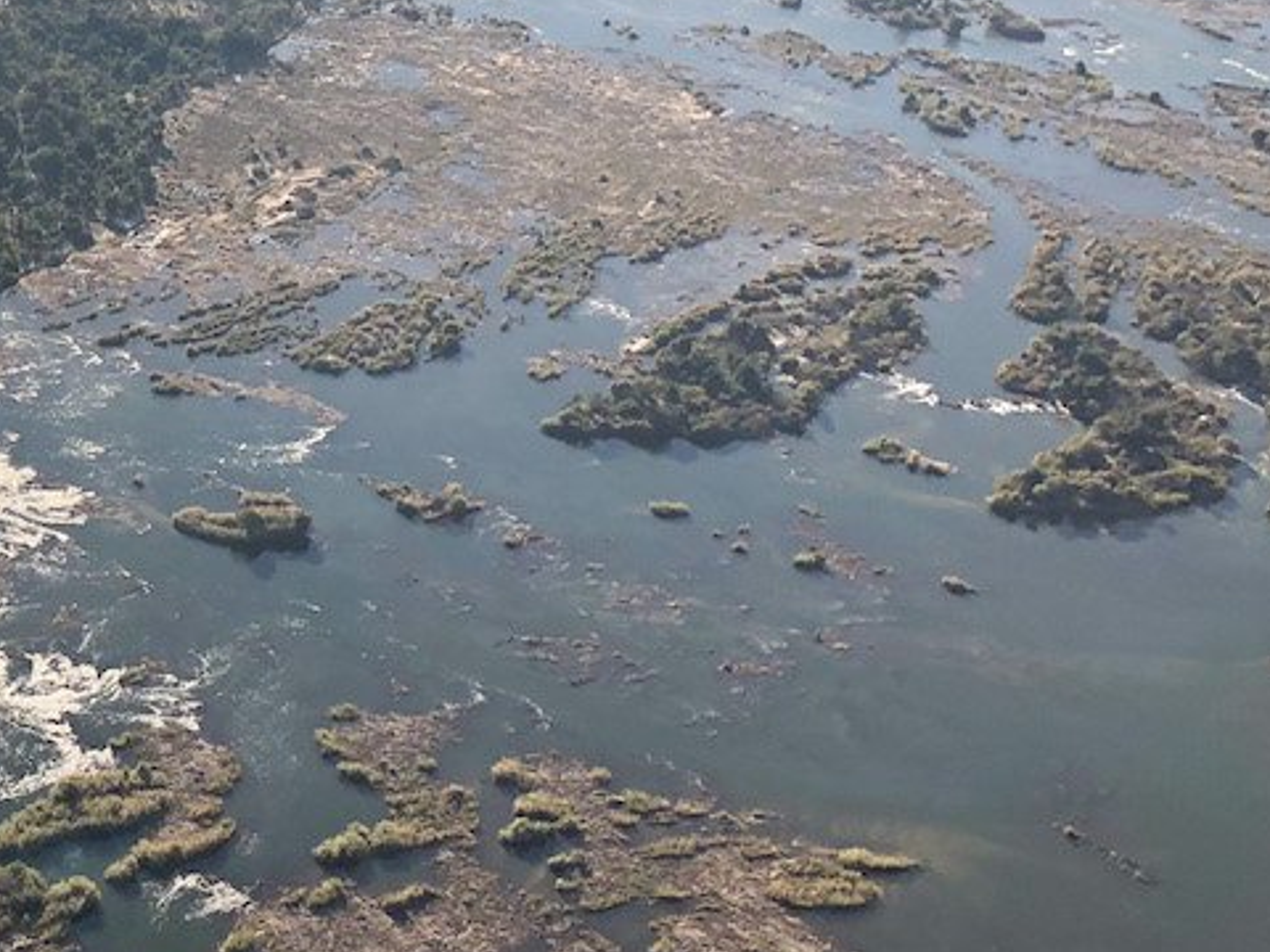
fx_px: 2568
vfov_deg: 21.0
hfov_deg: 25.3
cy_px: 521
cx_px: -214
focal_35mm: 70
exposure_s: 1/2200
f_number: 1.8
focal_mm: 4
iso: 20
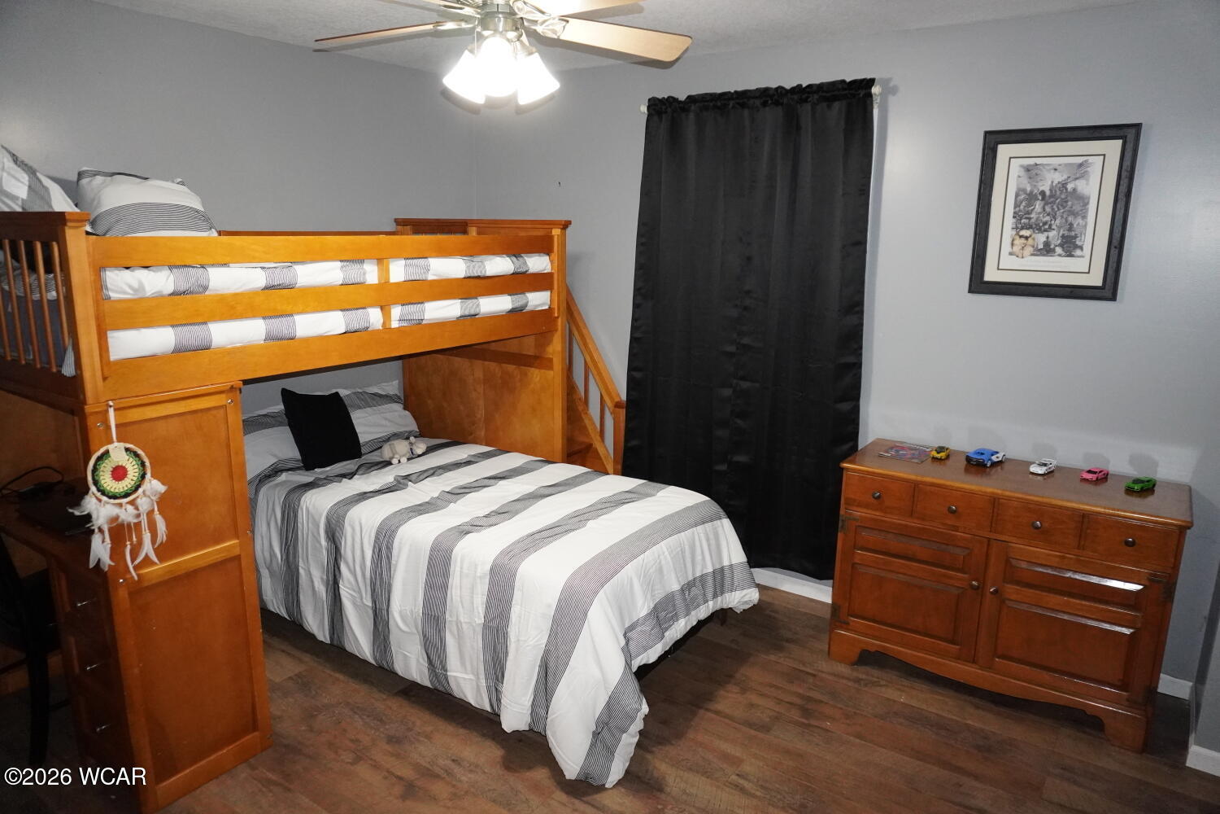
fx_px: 813
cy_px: 407
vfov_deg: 53.1
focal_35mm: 24
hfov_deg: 73.7
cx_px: 610
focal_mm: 16
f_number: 3.5
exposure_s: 1/160
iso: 3200
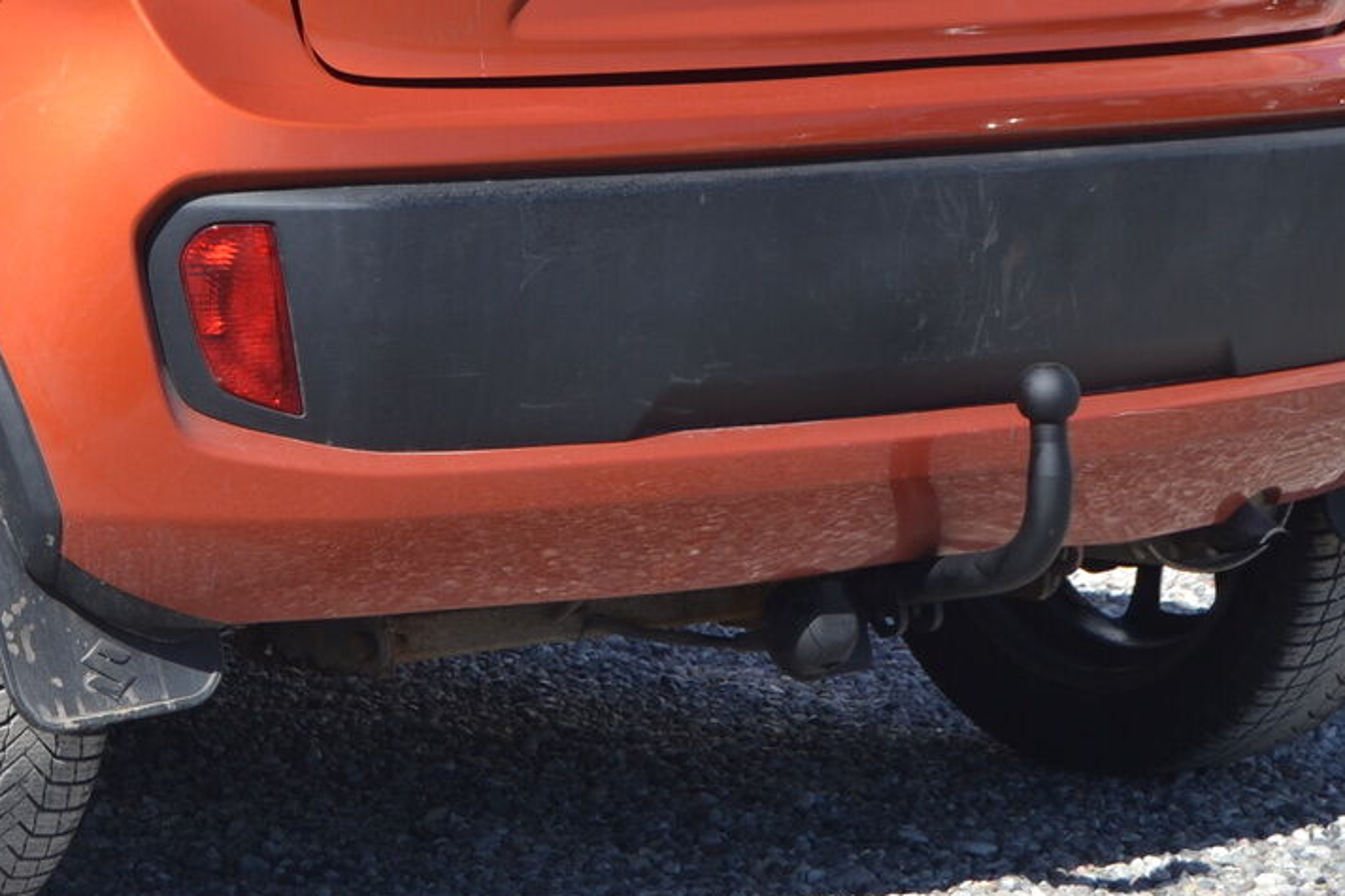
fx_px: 5279
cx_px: -23
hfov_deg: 14.3
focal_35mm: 141
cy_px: -75
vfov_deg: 9.6
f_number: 8
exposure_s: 1/250
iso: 100
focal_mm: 35
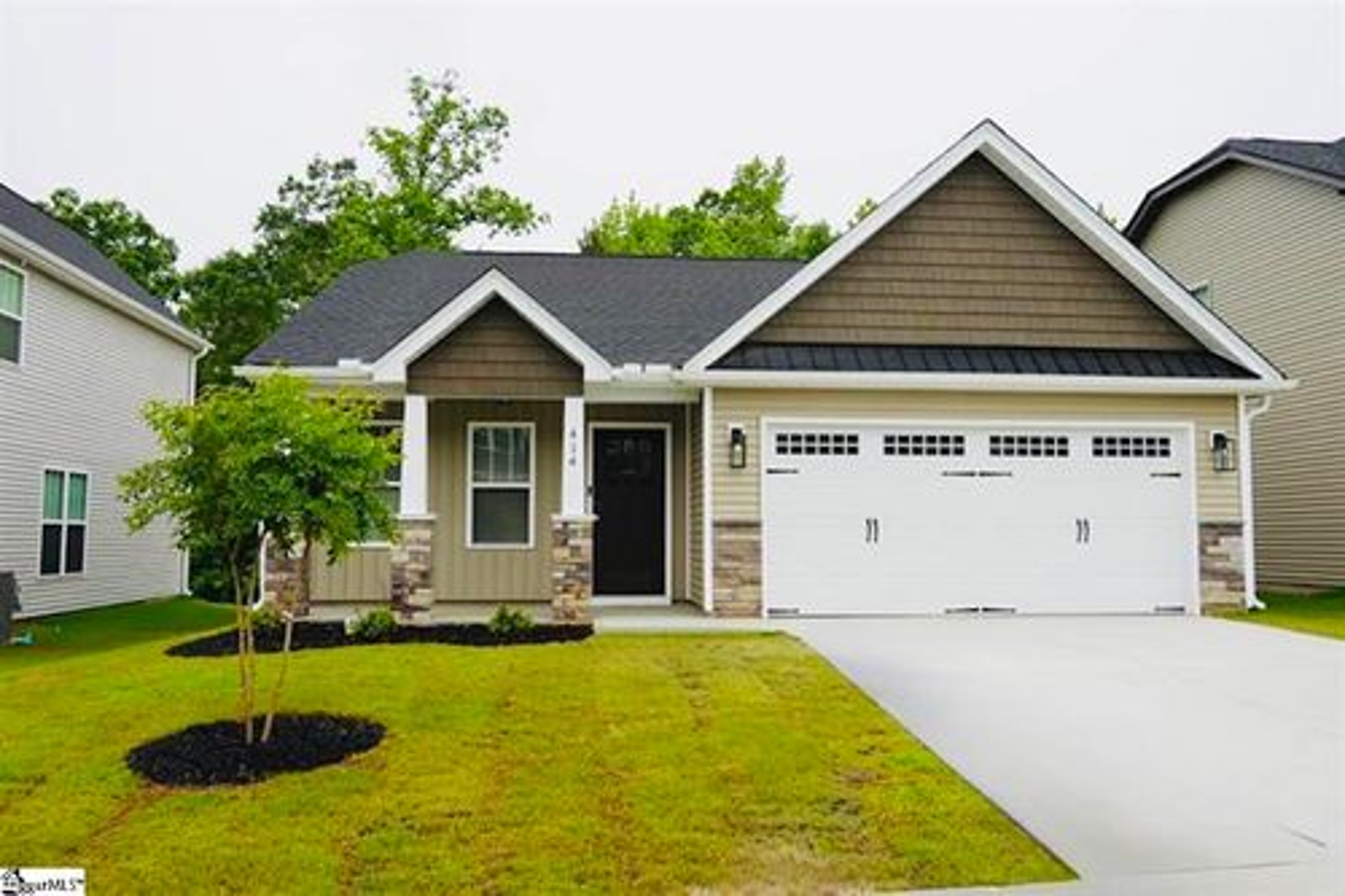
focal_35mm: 32
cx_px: 672
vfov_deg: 41.1
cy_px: 448
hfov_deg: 58.7
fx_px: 1195
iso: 100
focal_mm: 11.76
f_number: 4.5
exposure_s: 1/200
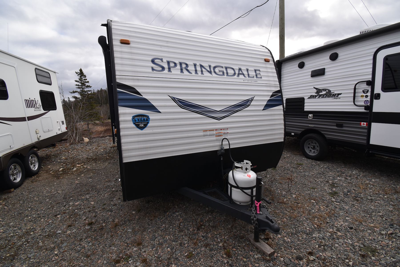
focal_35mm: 15
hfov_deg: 100.3
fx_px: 167
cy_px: 134
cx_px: 200
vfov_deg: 77.5
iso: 200
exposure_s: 1/250
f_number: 8
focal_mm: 10
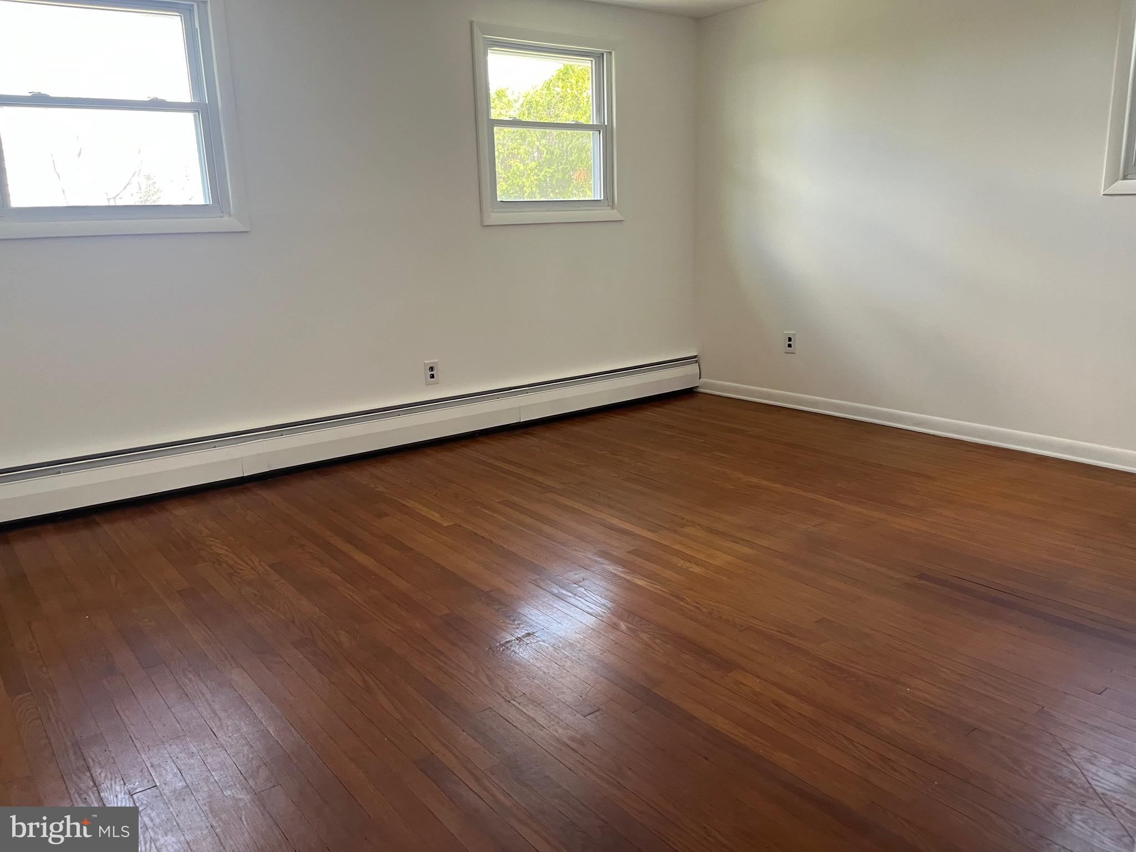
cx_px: 568
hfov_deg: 67.3
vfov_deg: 53.1
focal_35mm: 26
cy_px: 426
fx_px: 853
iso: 125
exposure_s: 1/89
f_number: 1.6
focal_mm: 5.1
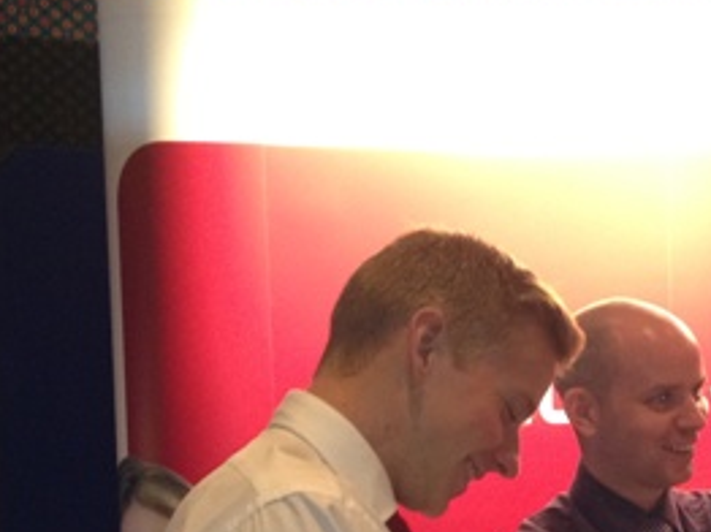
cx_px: 792
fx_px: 1970
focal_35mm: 96
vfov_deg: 15.2
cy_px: 476
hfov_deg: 19.5
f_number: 2.4
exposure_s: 1/20
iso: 160
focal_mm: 4.28
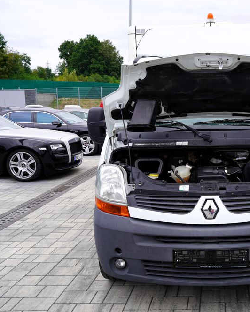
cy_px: 158
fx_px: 361
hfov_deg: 36.3
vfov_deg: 46.8
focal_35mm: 39
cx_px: 216
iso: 100
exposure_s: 1/100
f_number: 7.1
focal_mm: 27
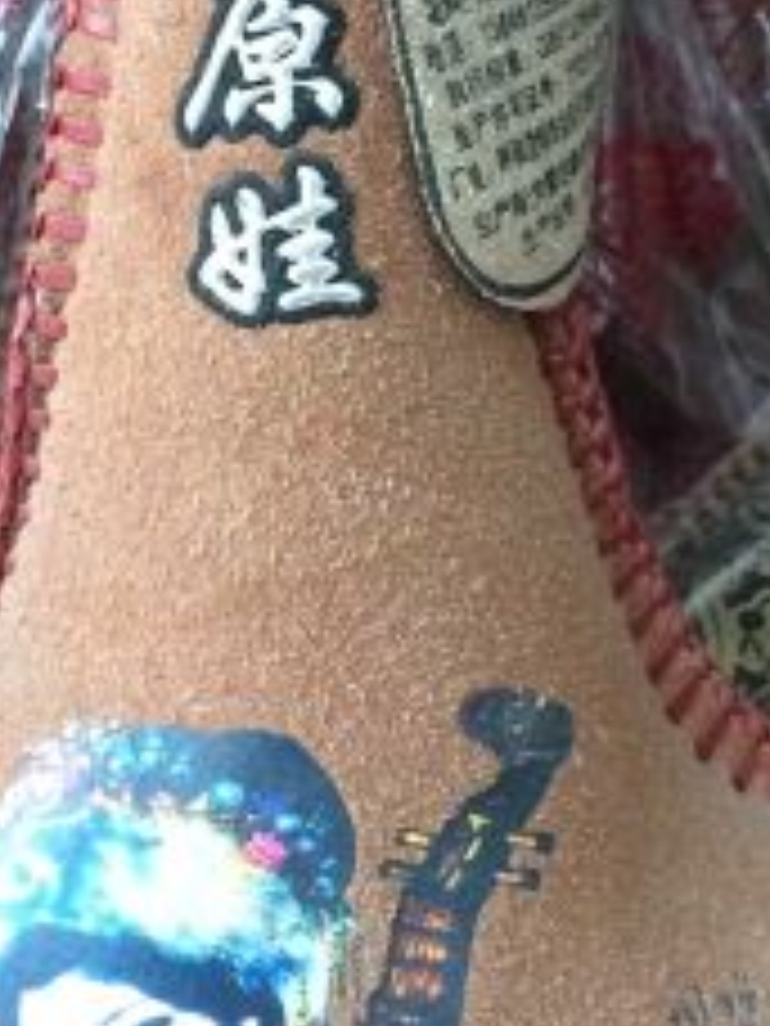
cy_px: 387
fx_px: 2640
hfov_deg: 16.6
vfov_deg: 22.0
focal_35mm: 89
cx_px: 313
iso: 320
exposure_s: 1/33
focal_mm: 4.15
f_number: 2.2
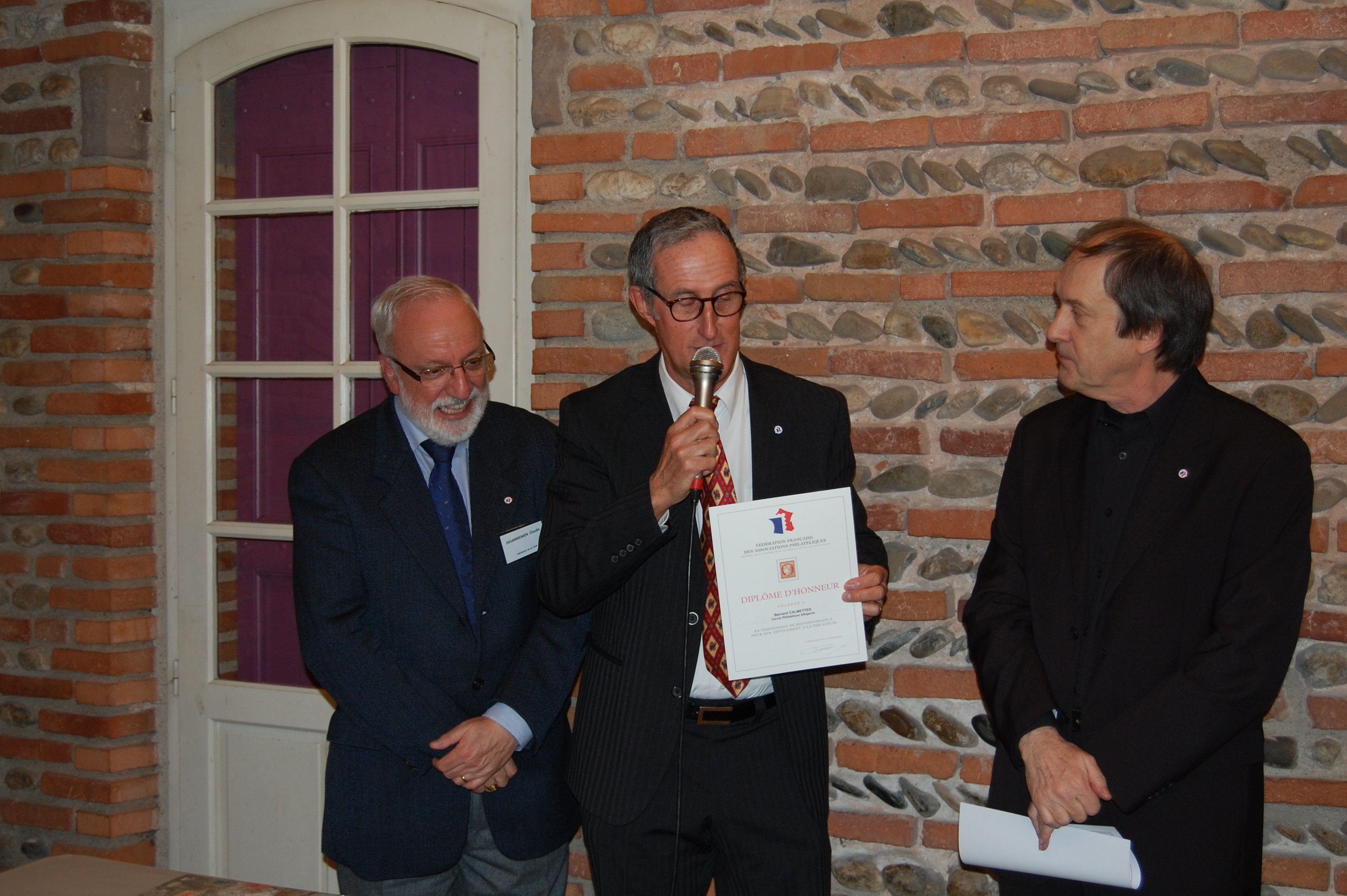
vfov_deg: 28.0
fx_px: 1794
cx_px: 674
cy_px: 448
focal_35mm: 48
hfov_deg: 41.1
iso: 400
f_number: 4.5
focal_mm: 32
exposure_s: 1/60
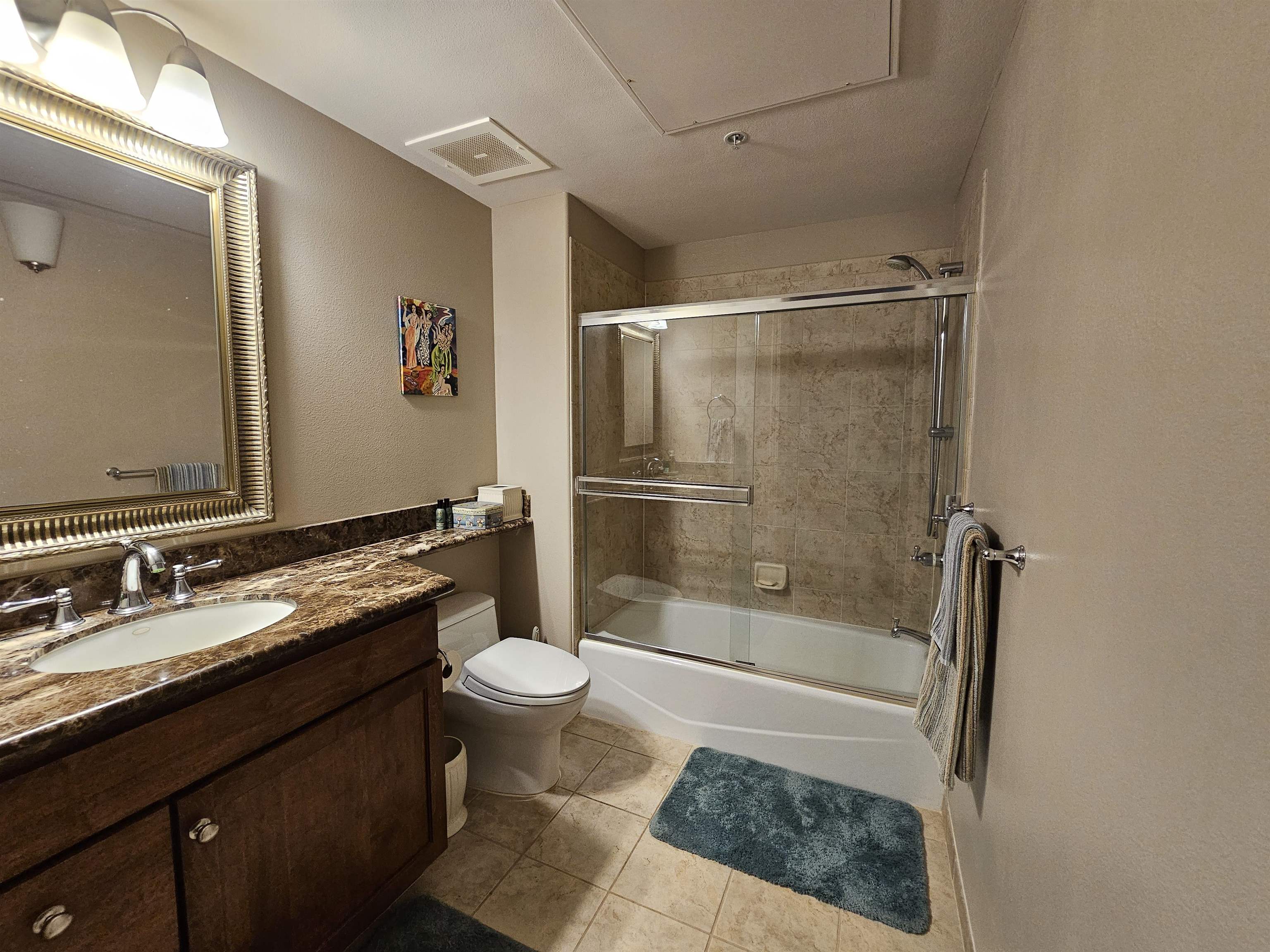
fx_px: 477
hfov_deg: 106.2
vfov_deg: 89.9
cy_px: 476
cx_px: 635
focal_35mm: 13
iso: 320
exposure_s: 1/77.4
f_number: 2.2
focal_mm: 2.2
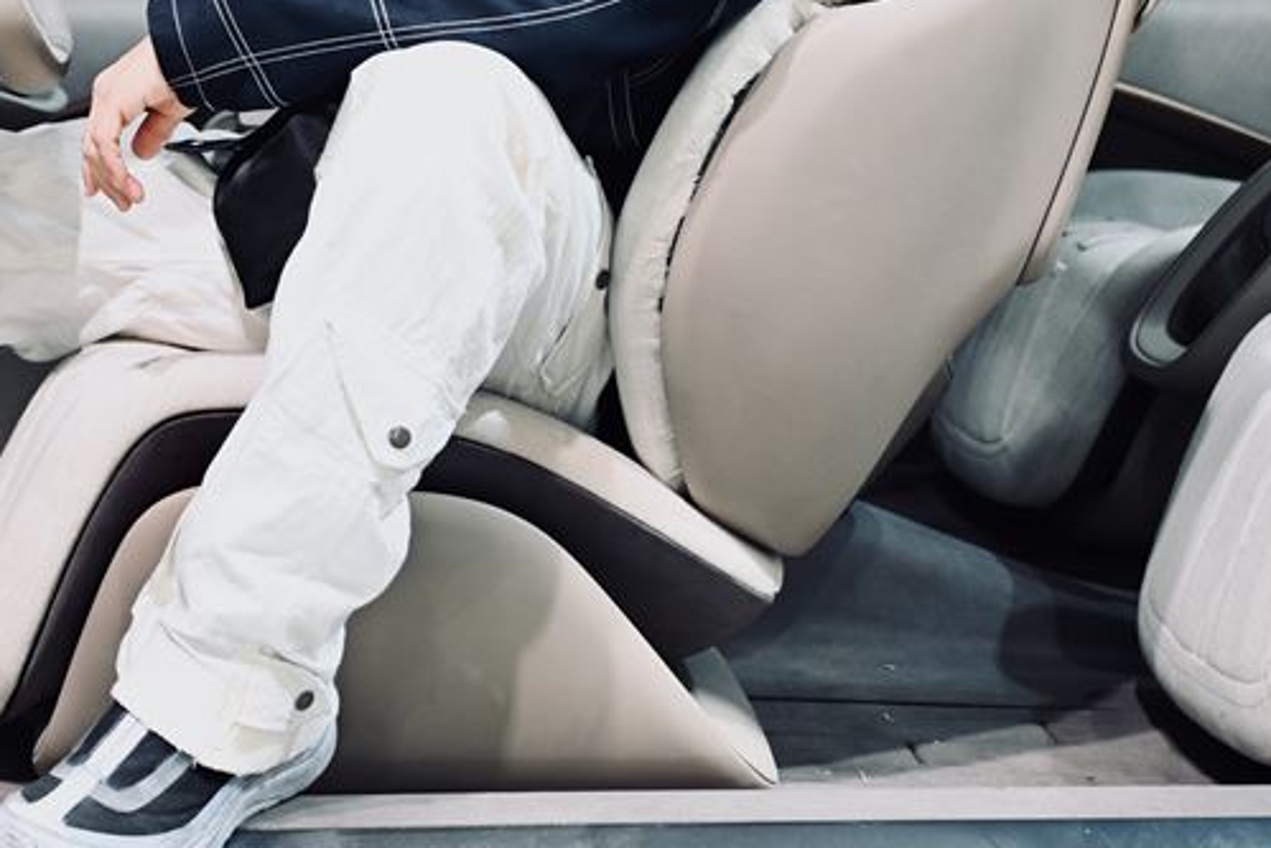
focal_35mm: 76
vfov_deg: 17.6
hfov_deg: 25.8
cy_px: 47
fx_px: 2684
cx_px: 120
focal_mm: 37
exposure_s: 1/60
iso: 1000
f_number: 2.8
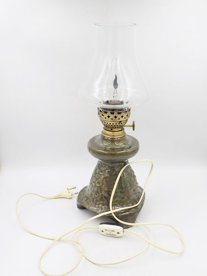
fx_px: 367
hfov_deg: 31.5
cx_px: 104
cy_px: 138
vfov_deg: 41.2
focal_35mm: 46
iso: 200
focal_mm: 8.1
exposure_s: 1/320
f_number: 3.7
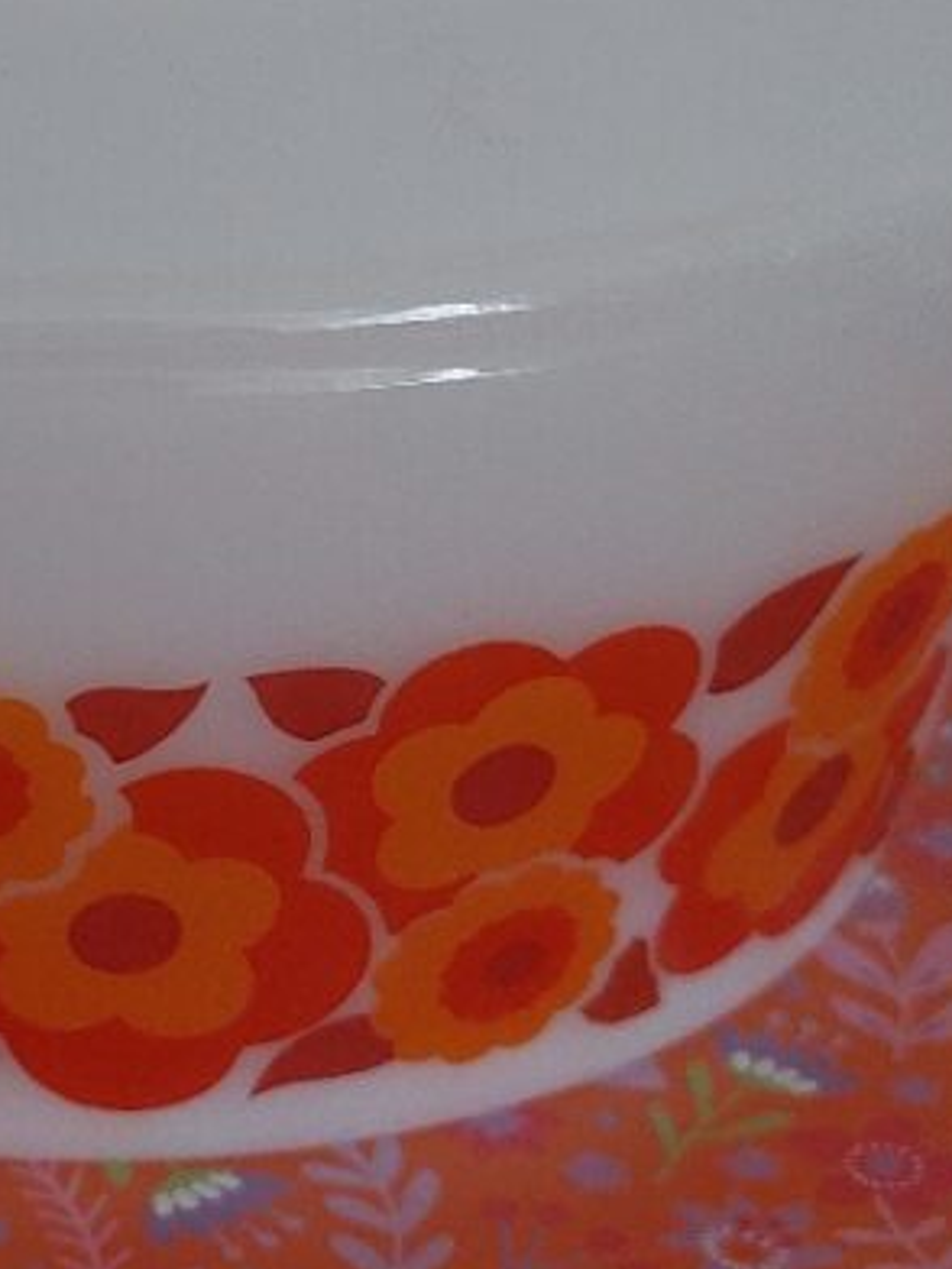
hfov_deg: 28.3
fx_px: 1797
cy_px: 236
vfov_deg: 37.4
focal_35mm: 49
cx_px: 52
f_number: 1.8
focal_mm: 5.23
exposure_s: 1/50
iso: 320
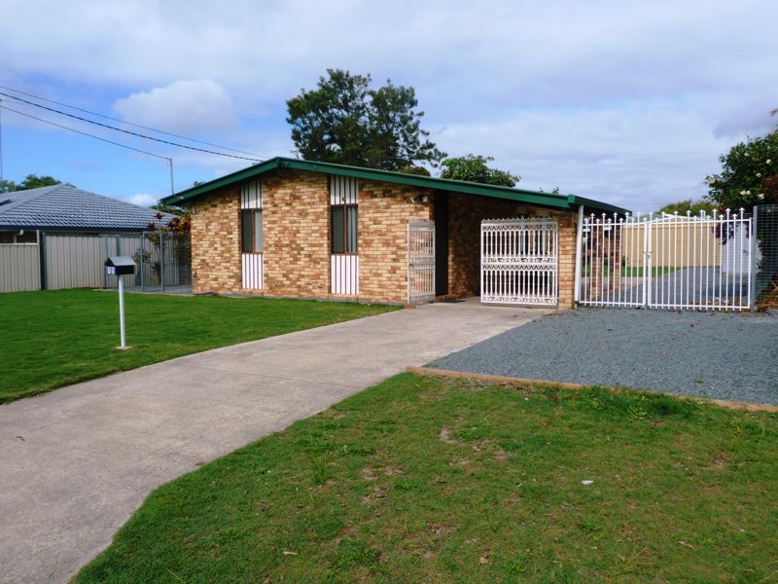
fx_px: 562
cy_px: 292
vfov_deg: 54.9
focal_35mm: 25
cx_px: 389
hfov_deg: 69.4
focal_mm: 4.1
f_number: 5
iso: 80
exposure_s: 1/500
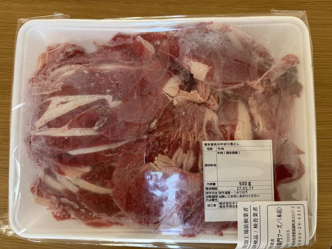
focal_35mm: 24
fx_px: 230
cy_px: 124
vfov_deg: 56.8
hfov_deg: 71.6
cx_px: 166
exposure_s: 1/98
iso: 200
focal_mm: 6.76
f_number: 1.78
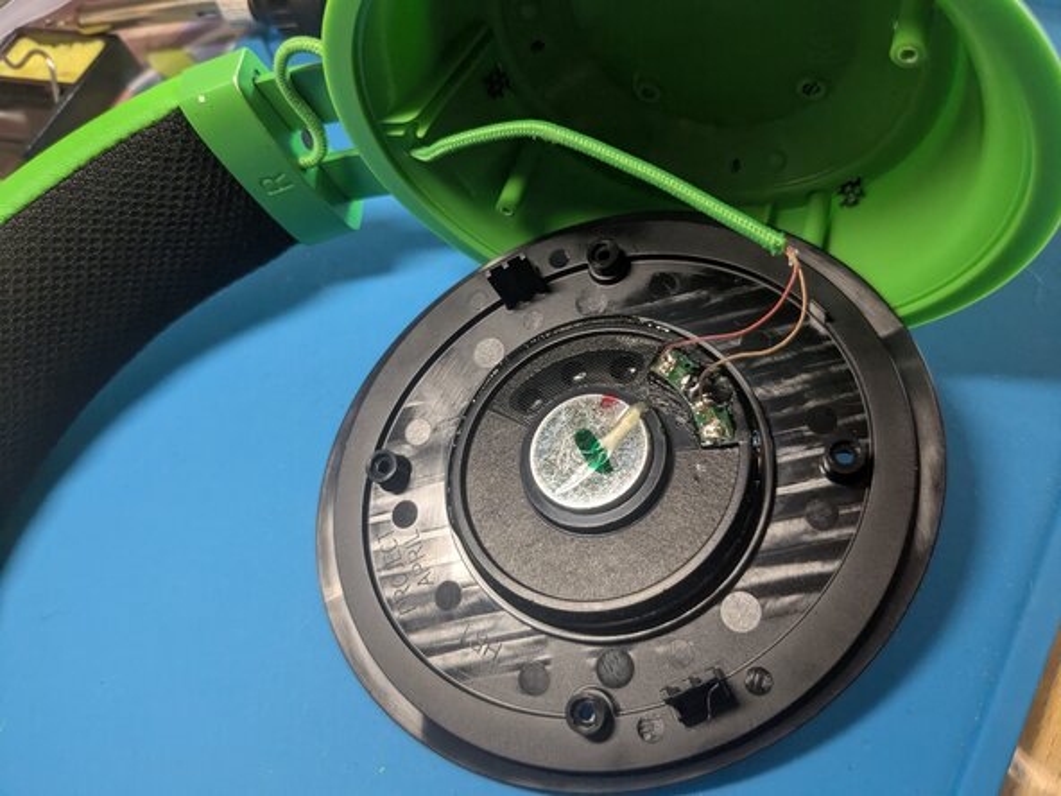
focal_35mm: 27
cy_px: 398
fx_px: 828
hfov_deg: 65.3
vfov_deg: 51.4
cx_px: 530
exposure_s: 1/99.9
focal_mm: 4.38
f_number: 1.73
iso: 289
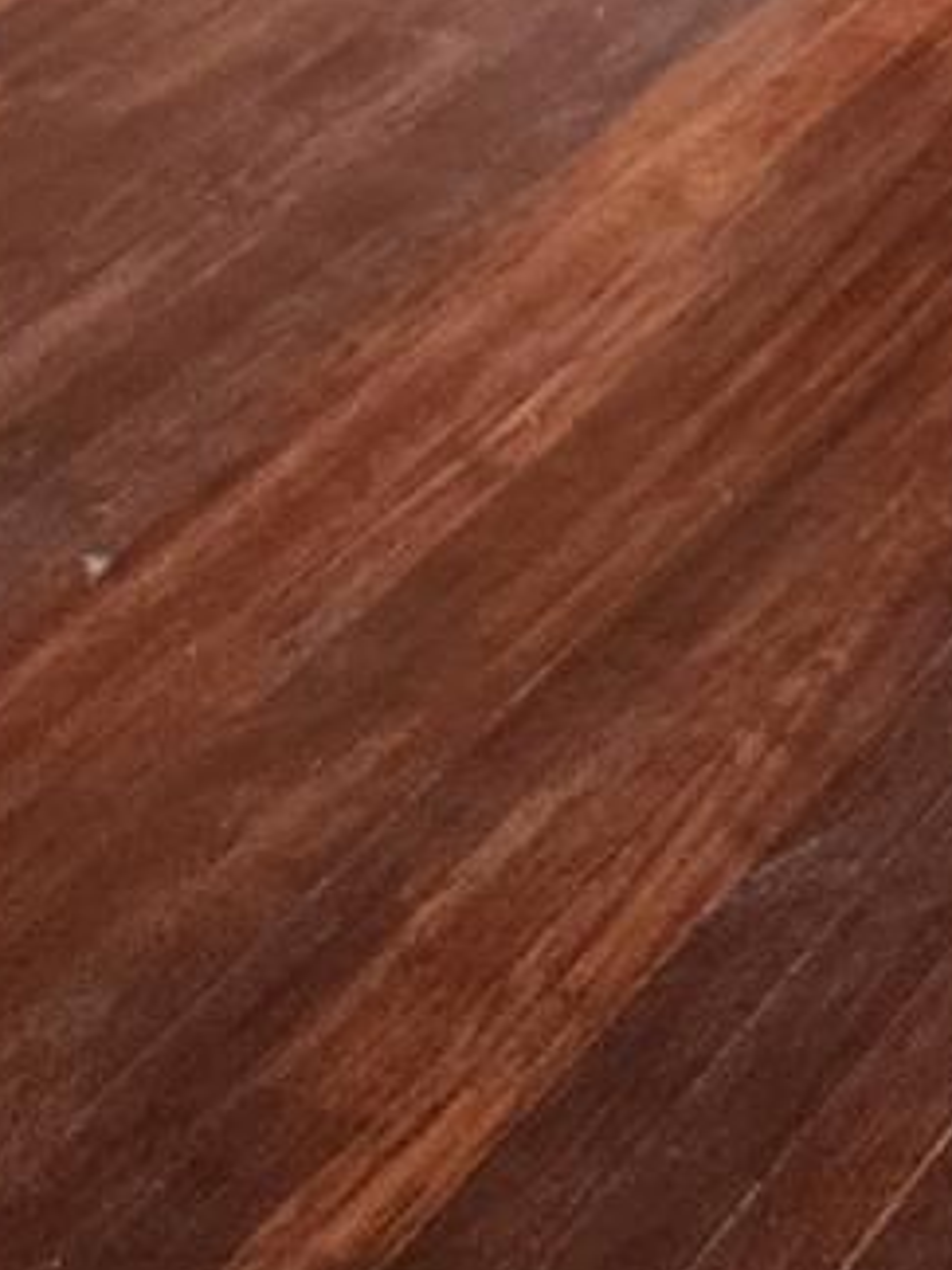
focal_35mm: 109
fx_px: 3997
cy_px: -898
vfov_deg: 15.8
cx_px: 1575
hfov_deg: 12.6
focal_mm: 6.4
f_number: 1.8
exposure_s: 1/180
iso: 200
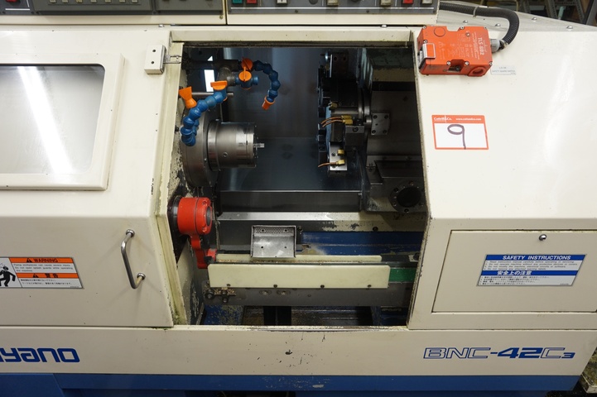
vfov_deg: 53.1
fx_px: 398
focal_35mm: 24
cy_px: 198
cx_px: 298
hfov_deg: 73.8
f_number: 4
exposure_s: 1/60
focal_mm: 16
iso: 400
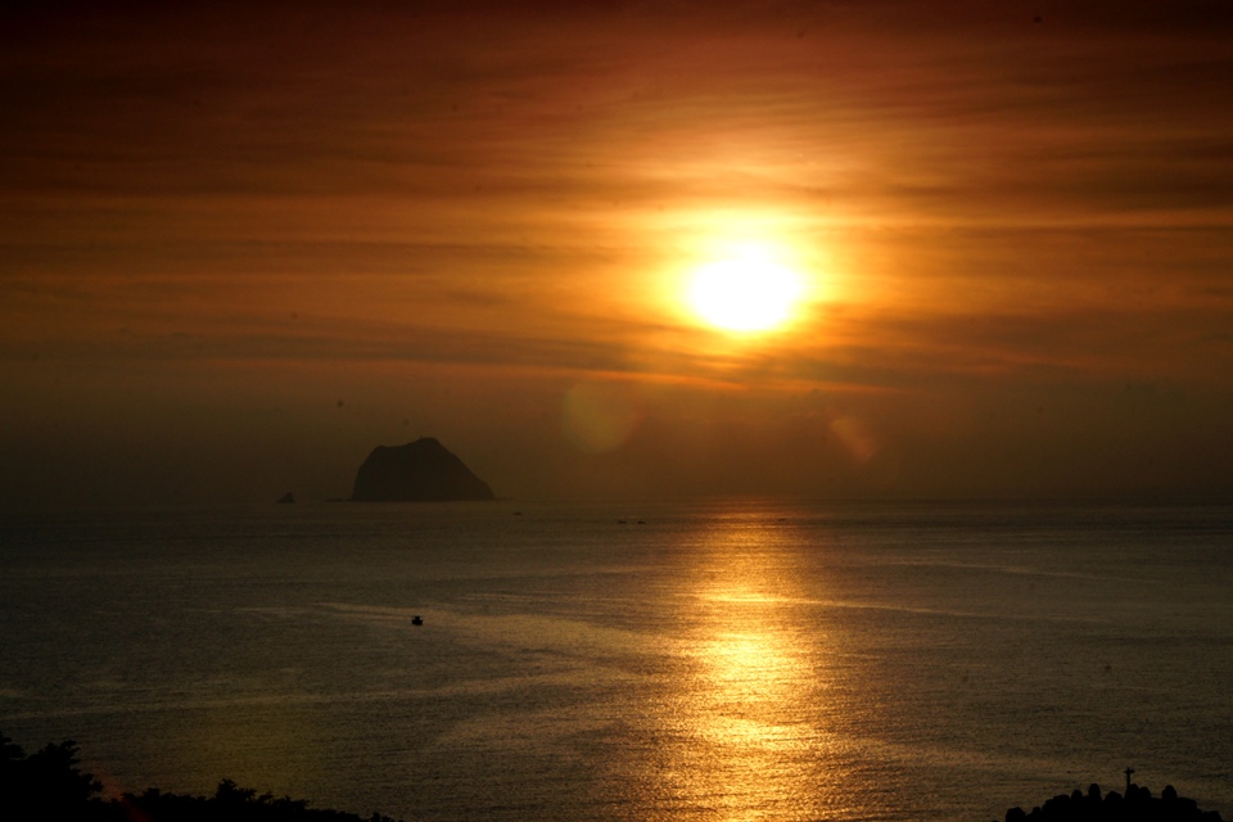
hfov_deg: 24.6
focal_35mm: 82
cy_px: 411
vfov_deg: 16.6
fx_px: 2825
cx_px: 616
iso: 200
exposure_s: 1/10
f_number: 25
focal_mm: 55
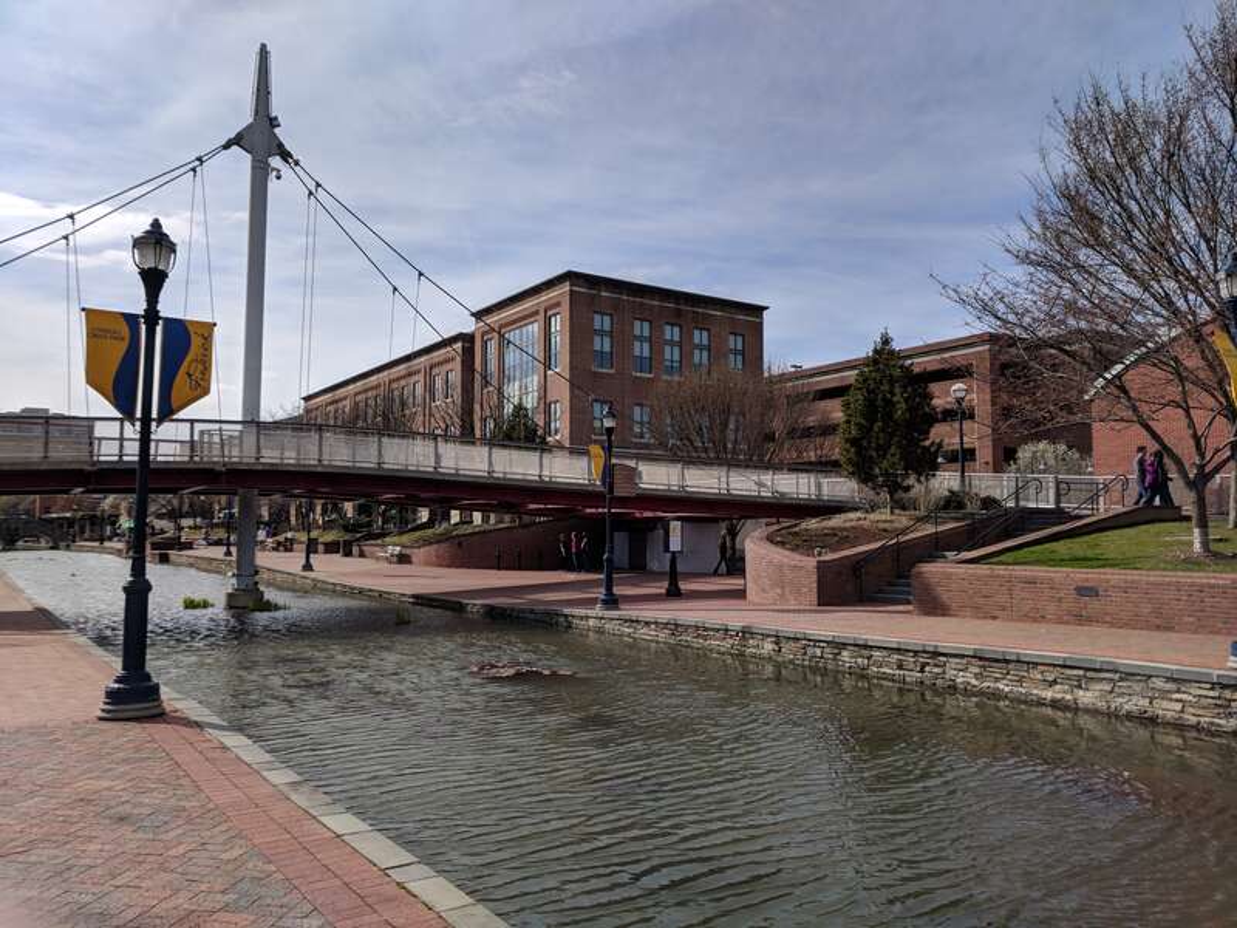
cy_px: 464
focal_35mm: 26
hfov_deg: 67.3
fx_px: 929
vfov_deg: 53.1
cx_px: 618
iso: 51
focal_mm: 4.67
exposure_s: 1/3322
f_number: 2
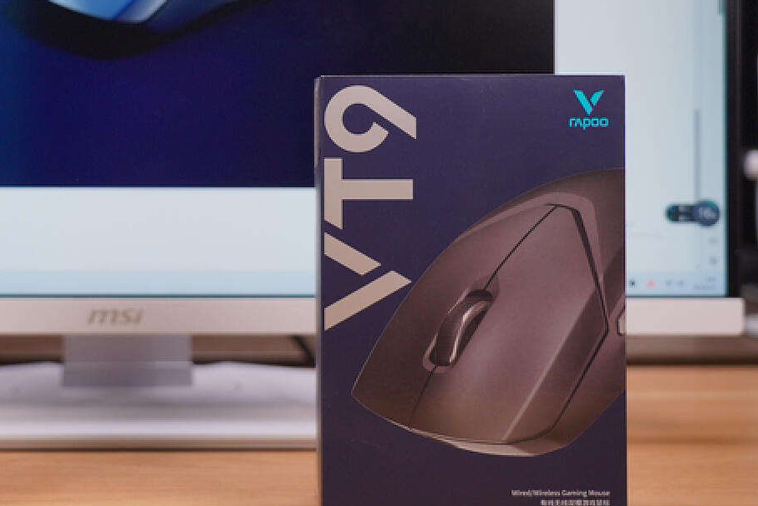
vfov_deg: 18.1
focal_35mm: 75
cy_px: 125
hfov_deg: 26.8
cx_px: 241
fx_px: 1579
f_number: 4
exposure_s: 1/100
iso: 400
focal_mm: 42
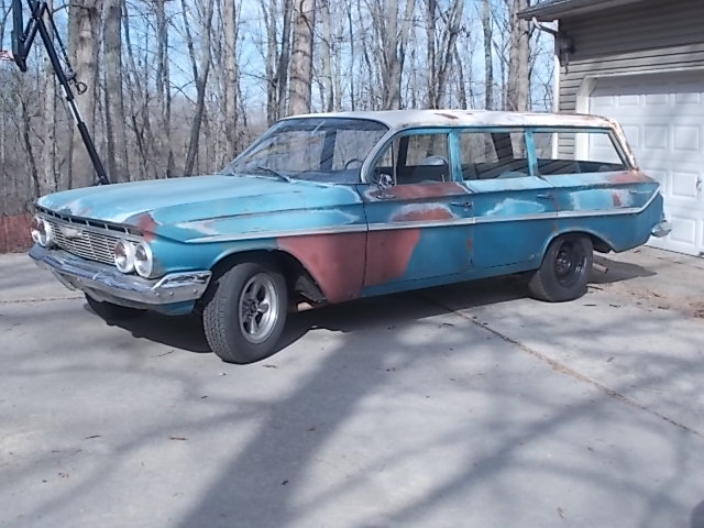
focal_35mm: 44
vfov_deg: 32.9
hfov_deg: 42.9
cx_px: 352
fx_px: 895
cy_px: 264
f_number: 4.2
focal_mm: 7.9
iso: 80
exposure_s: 1/320
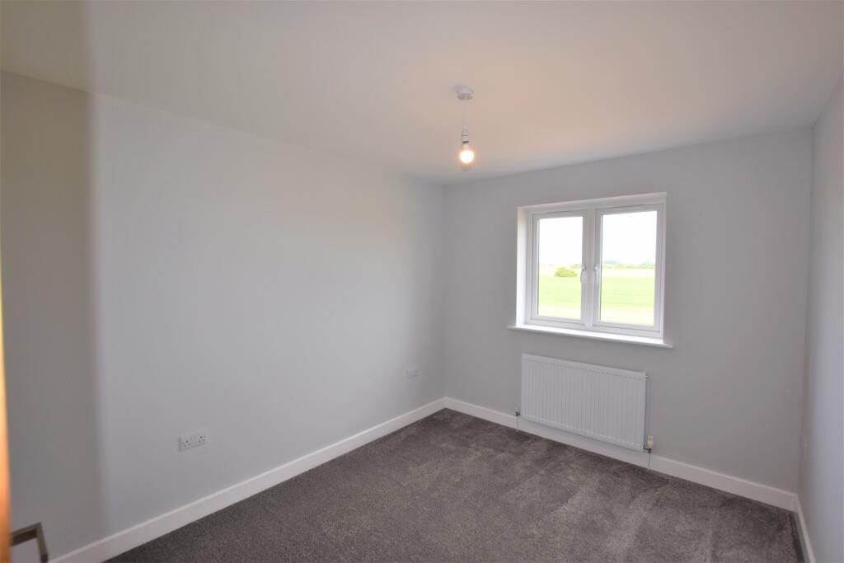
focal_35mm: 15
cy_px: 282
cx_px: 422
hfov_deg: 100.4
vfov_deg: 77.3
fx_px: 352
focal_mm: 10
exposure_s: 1/125
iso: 250
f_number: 5.6
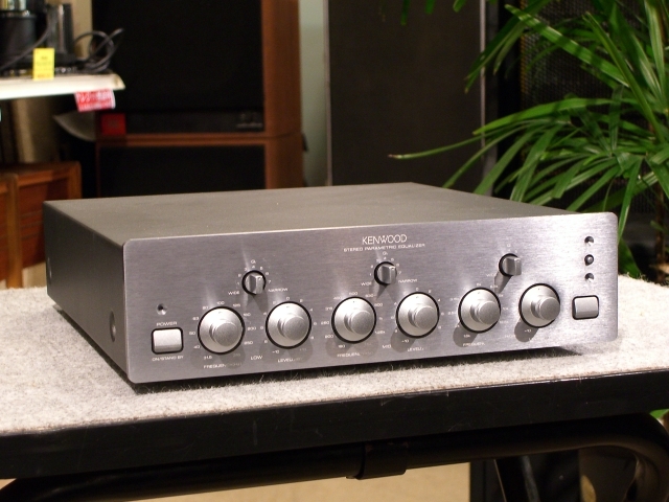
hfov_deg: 24.4
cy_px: 251
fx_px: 1546
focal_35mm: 80
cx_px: 334
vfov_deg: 18.4
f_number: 4.4
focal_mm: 16.6
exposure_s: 1/8
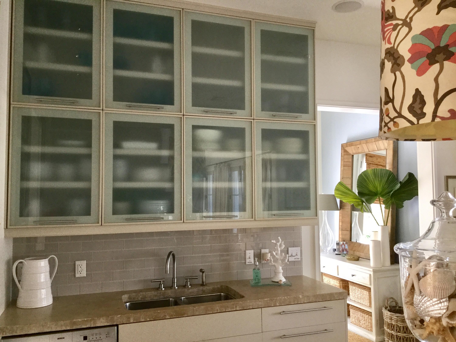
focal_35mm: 31
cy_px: 171
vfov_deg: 45.4
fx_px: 408
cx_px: 228
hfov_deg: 58.4
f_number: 2.4
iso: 80
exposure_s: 1/30
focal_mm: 3.3
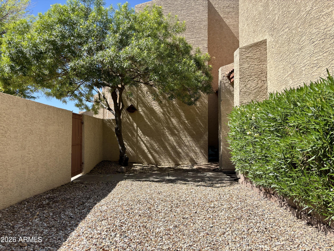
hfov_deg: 67.3
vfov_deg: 53.1
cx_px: 167
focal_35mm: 26
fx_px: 251
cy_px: 126
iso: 50
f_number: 1.6
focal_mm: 5.96
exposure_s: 1/2062
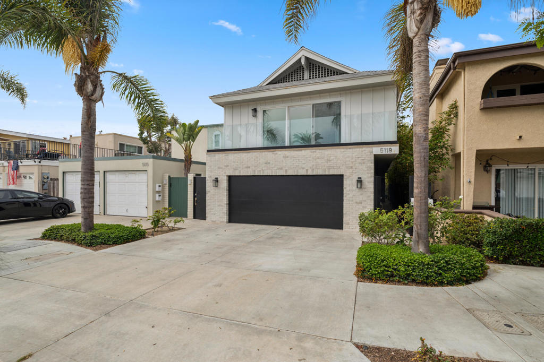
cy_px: 181
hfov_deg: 90.0
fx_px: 272
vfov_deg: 67.3
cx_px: 272
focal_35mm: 18
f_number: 9
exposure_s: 1/50
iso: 80
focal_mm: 18
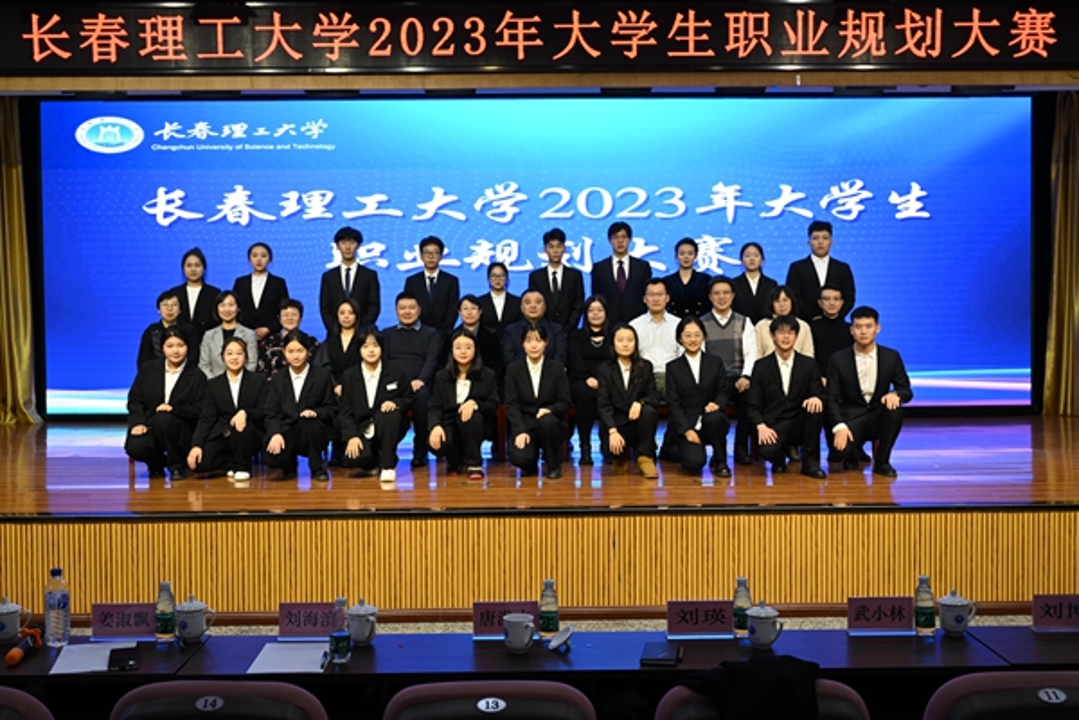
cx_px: 540
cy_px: 360
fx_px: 1139
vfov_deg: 35.1
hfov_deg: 50.7
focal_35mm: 38
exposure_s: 1/50
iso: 640
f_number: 6.3
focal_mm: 38
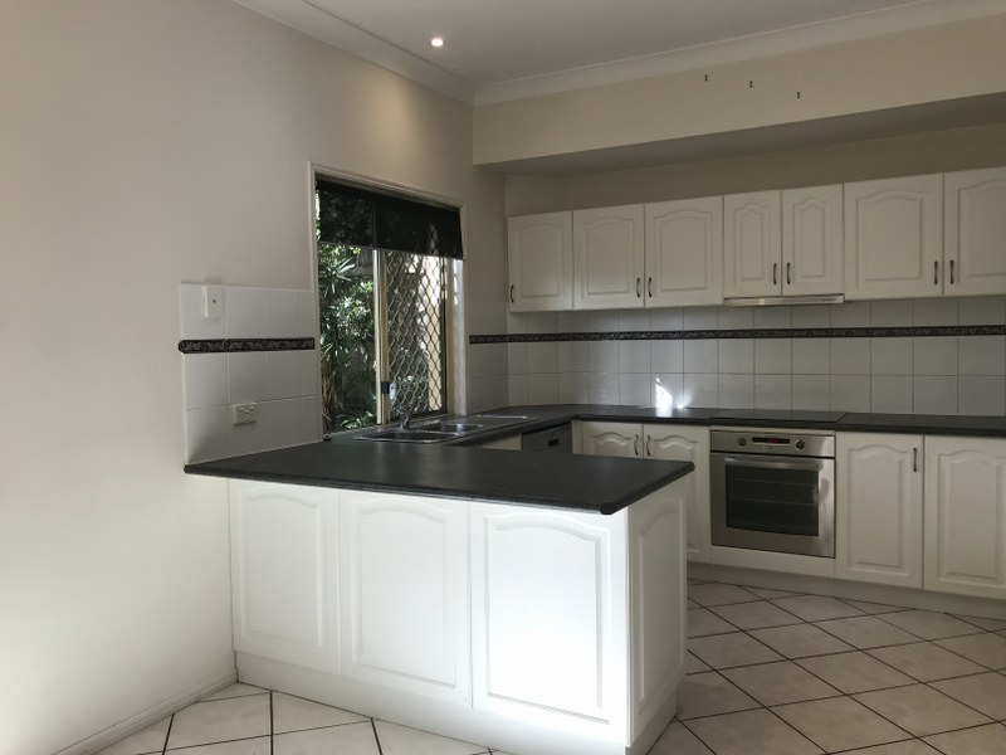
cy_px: 378
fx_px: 814
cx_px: 503
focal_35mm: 28
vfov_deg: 49.7
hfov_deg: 63.4
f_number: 1.8
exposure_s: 1/121
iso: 20
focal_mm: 3.99
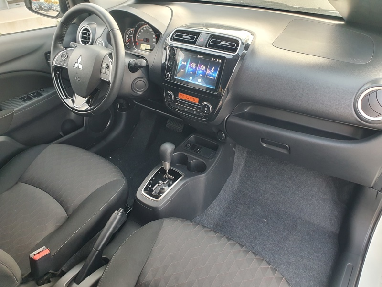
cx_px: 191
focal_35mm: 26
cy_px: 144
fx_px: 287
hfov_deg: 67.3
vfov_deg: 53.1
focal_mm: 4.32
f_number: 2.4
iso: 250
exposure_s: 1/50
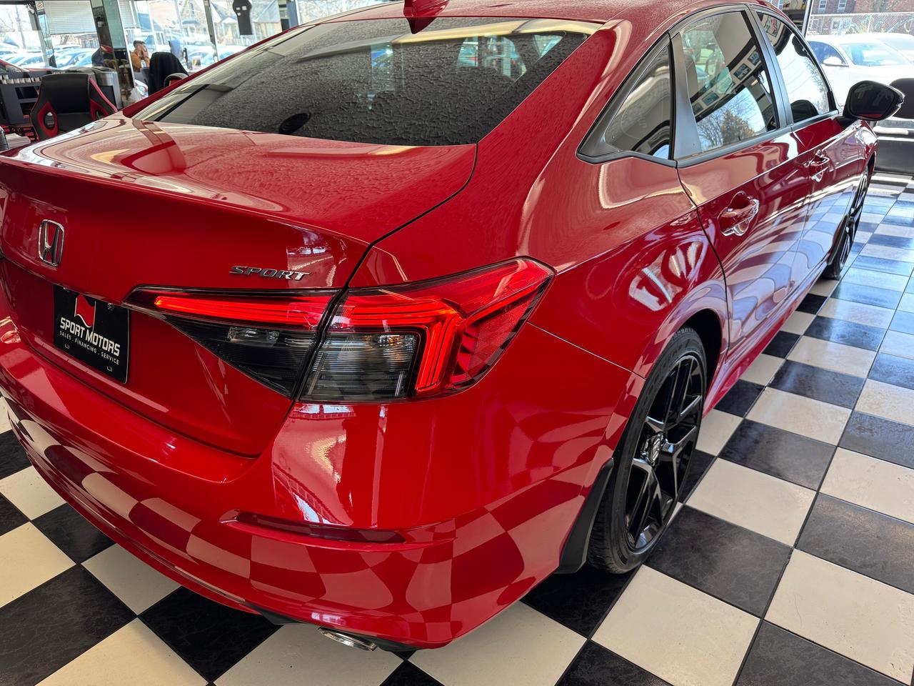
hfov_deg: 71.6
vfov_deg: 56.8
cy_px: 343
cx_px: 457
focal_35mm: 24
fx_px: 634
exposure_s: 1/120
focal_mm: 6.76
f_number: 1.78
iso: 125
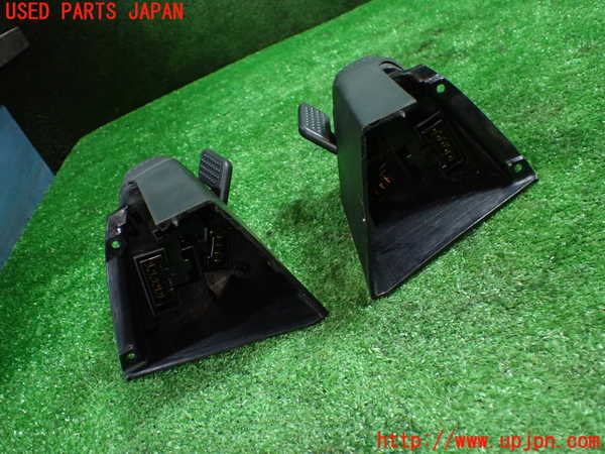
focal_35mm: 30
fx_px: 524
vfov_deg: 46.8
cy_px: 227
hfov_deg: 60.0
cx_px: 302
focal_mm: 5.4
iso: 800
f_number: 2.3
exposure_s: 1/60
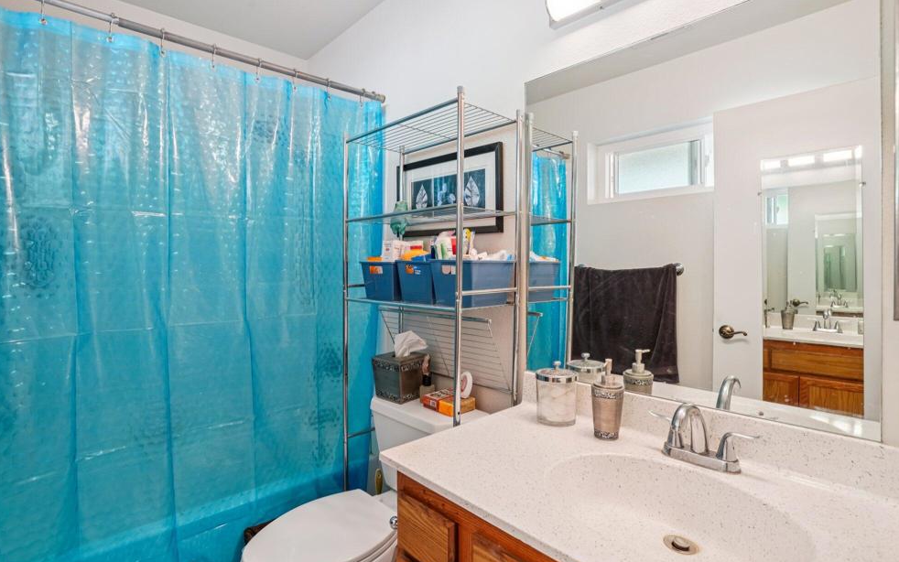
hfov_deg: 94.4
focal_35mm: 17
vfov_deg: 68.0
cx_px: 449
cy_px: 267
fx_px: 417
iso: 400
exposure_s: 1/13
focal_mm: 16
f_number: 8
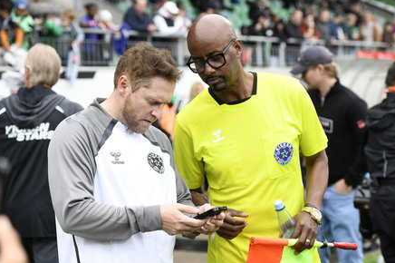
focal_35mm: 89
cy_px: 133
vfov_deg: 15.3
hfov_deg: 22.9
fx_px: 976
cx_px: 202
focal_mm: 86
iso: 1000
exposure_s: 1/1000
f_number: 5
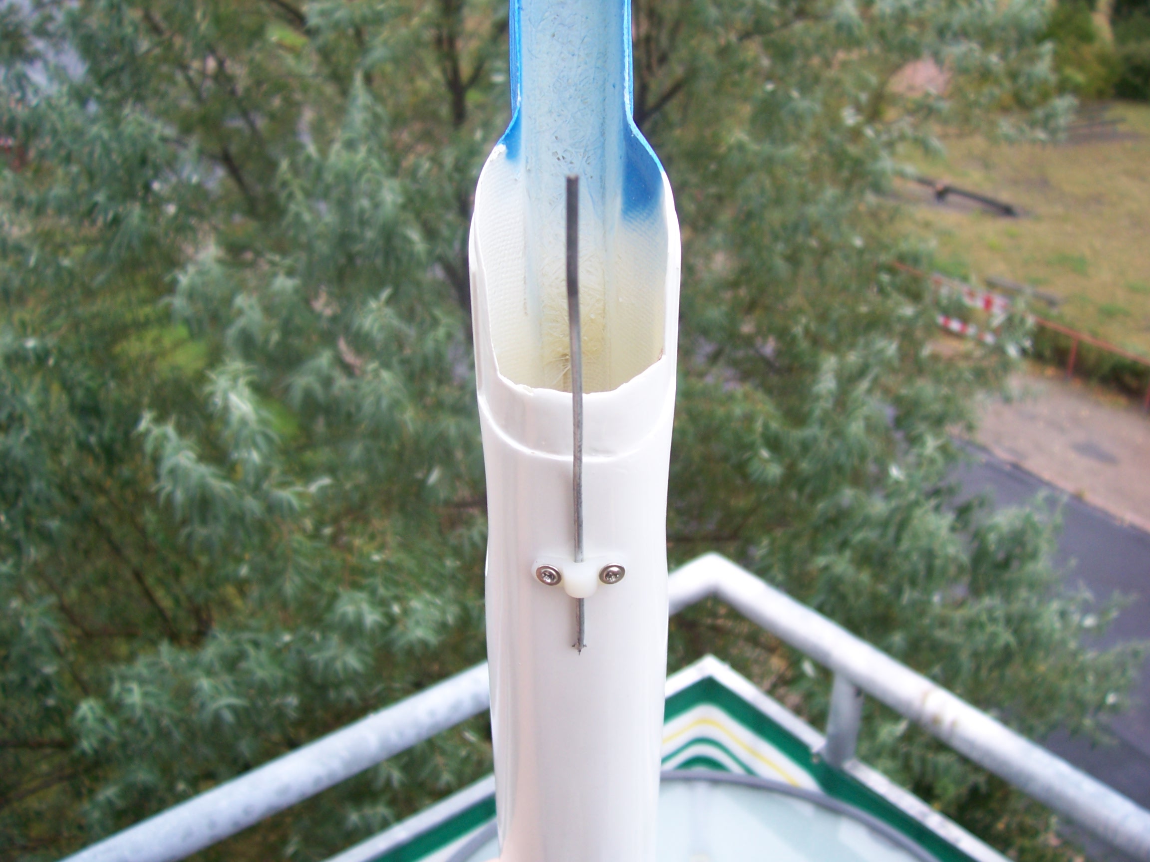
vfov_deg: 41.8
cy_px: 431
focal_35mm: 34
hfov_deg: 54.0
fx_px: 1130
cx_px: 575
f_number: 2.7
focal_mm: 5.6
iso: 80
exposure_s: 1/80
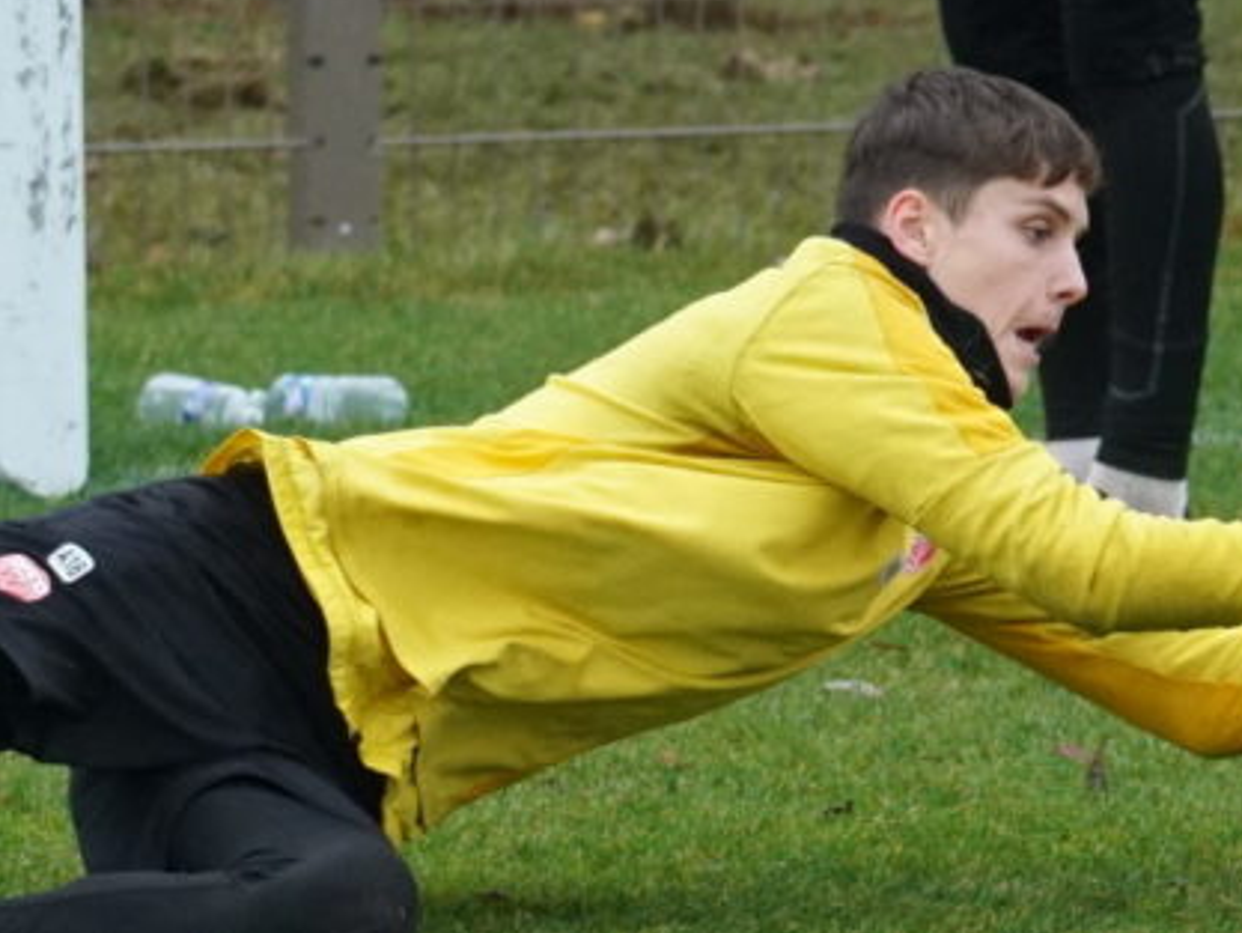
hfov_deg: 4.2
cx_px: 617
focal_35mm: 475
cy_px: 543
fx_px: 17048
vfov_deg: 3.1
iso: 4000
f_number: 5.6
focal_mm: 134
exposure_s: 1/2000
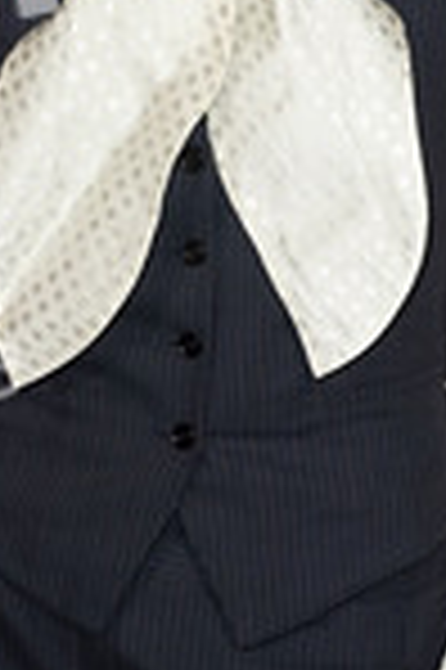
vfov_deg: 12.3
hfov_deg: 8.2
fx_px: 3092
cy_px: 148
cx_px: 279
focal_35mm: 166
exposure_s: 1/160
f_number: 5.6
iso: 2000
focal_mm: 62
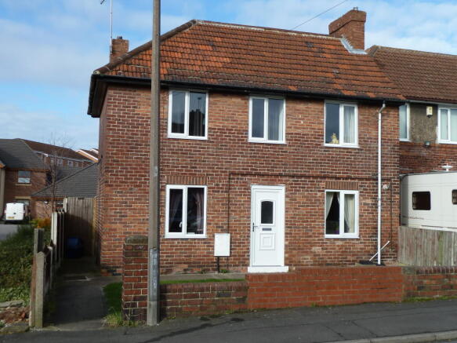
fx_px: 528
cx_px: 228
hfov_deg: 46.8
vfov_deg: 35.9
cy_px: 172
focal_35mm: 40
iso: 80
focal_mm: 6.5
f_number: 4
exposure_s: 1/400
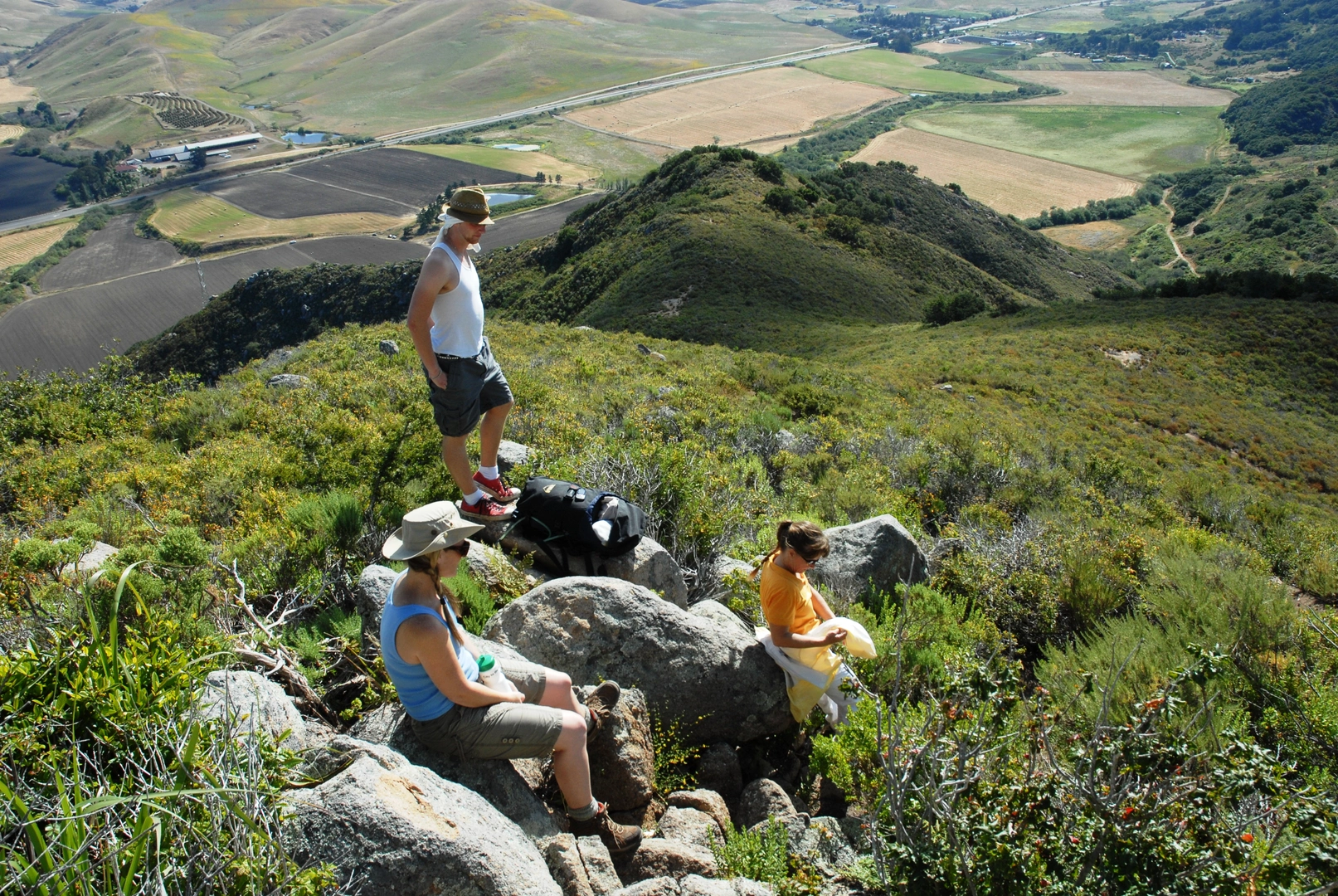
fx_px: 1005
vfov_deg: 48.1
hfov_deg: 67.3
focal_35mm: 27
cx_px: 669
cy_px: 448
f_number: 9
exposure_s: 1/320
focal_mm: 18
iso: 200
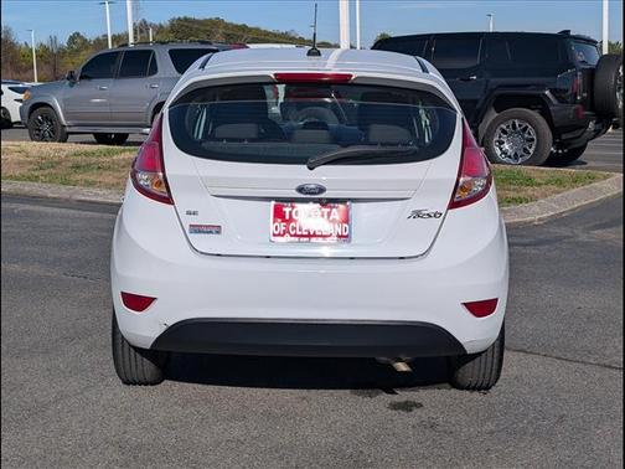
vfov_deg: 29.7
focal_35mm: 49
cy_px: 234
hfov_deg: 38.9
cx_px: 312
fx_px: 885
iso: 25
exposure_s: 1/5000
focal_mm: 6.9
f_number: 1.68
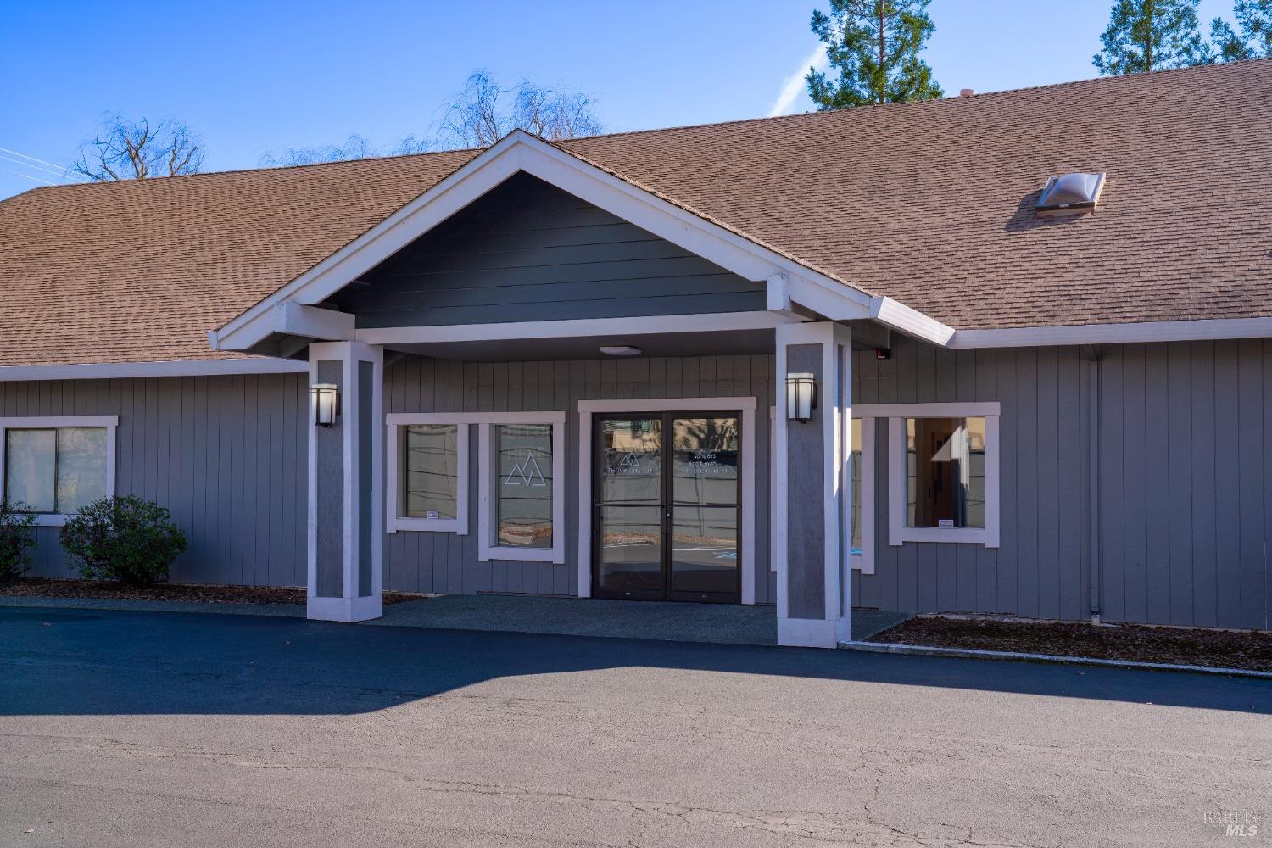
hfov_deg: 48.5
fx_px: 1413
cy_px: 424
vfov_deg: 33.4
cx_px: 636
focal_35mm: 40
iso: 100
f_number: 9
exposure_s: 1/80
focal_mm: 40
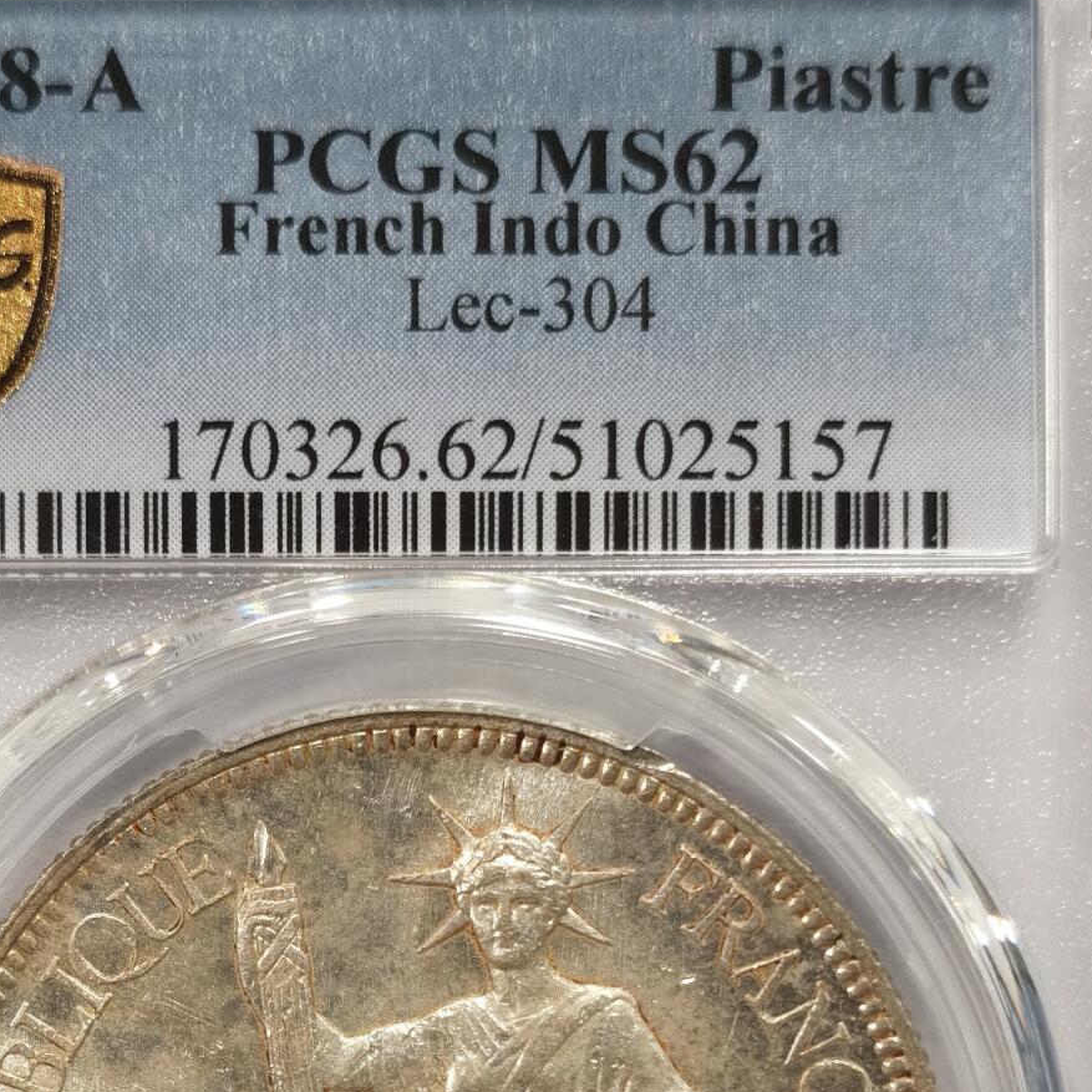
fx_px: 3498
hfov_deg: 17.7
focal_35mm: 98
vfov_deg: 17.6
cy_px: 913
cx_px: 417
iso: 100
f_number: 16
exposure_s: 1/100
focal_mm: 5.56
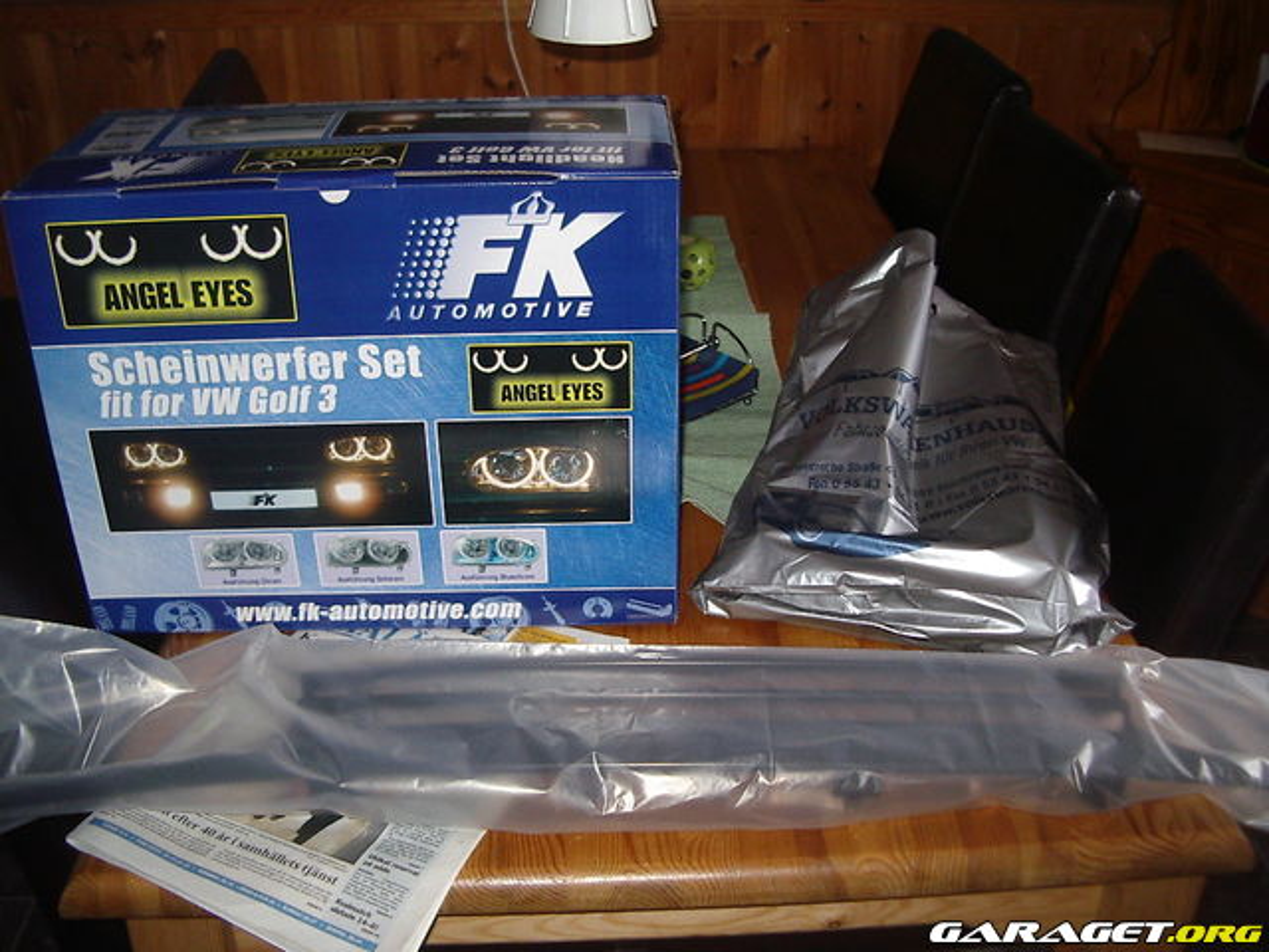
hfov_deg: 49.0
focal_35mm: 38
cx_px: 634
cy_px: 476
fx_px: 1393
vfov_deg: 37.7
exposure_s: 1/60
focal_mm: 5.8
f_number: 2.6
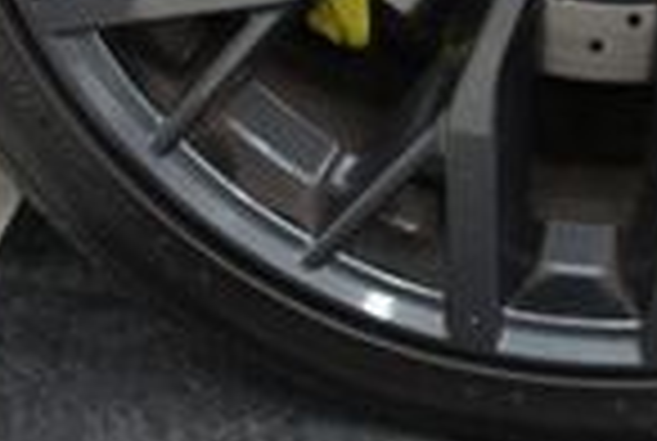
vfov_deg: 11.0
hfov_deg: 16.9
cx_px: 652
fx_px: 2158
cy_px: -328
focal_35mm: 118
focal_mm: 18
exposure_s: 1/30
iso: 800
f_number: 3.5
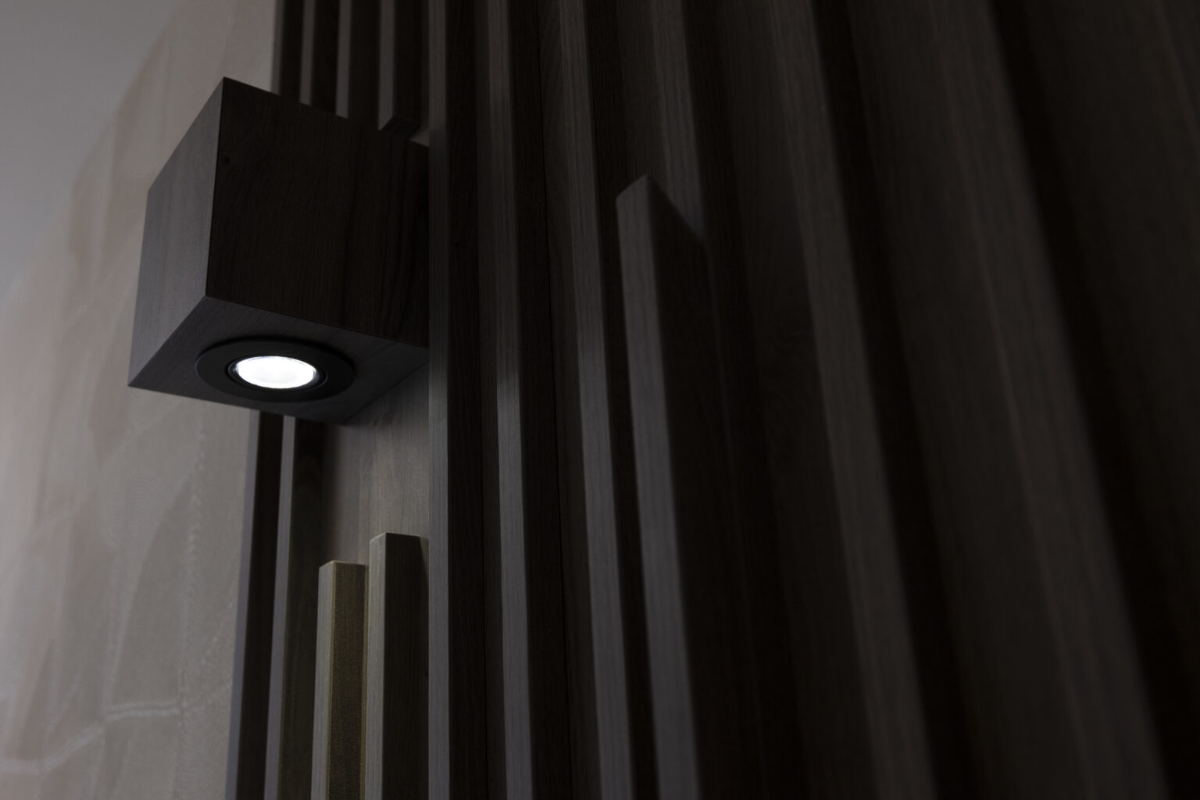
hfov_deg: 54.4
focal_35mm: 35
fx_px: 1167
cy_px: 400
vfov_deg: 37.9
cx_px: 600
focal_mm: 23
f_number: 4.5
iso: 400
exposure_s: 1/125
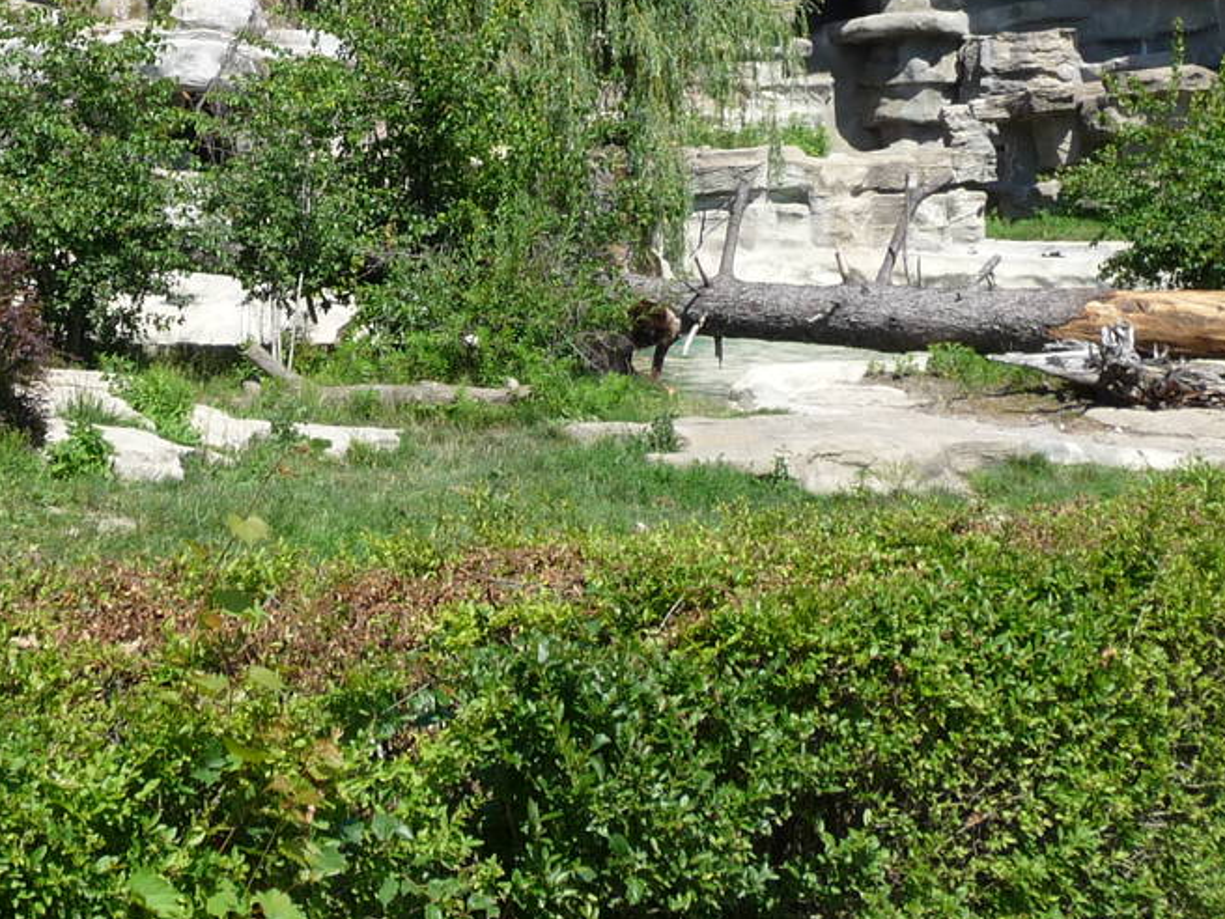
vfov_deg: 18.1
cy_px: -148
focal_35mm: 78
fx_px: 2760
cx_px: 220
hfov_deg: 24.6
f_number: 3.5
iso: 100
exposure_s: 1/640
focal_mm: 5.3
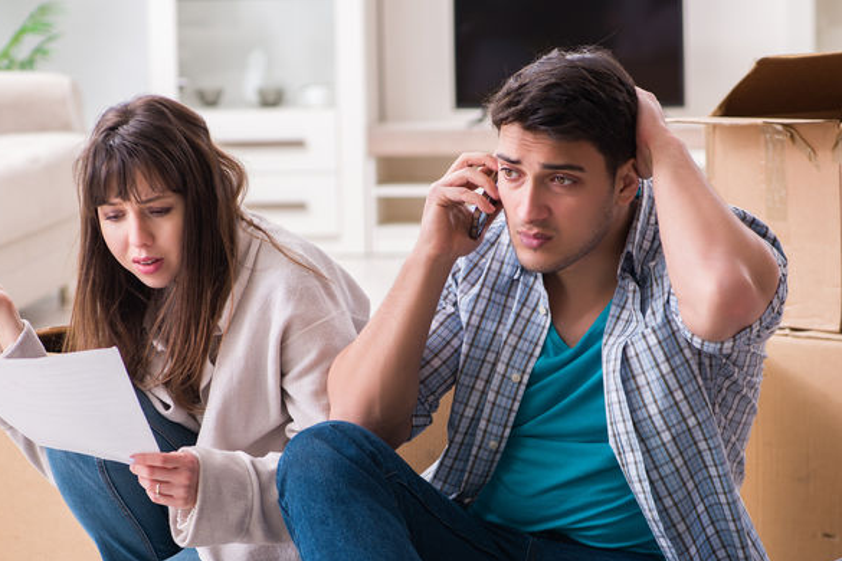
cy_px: 383
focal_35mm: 152
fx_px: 3555
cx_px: 405
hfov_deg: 13.5
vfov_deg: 9.0
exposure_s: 1/100
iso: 160
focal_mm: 105
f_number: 5
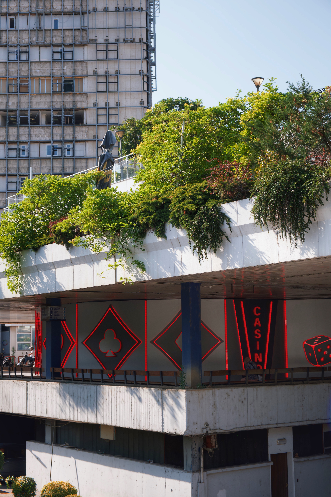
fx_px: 759
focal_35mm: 55
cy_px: 248
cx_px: 164
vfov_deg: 36.2
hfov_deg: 24.6
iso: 160
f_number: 5.6
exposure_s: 1/480
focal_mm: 35.8
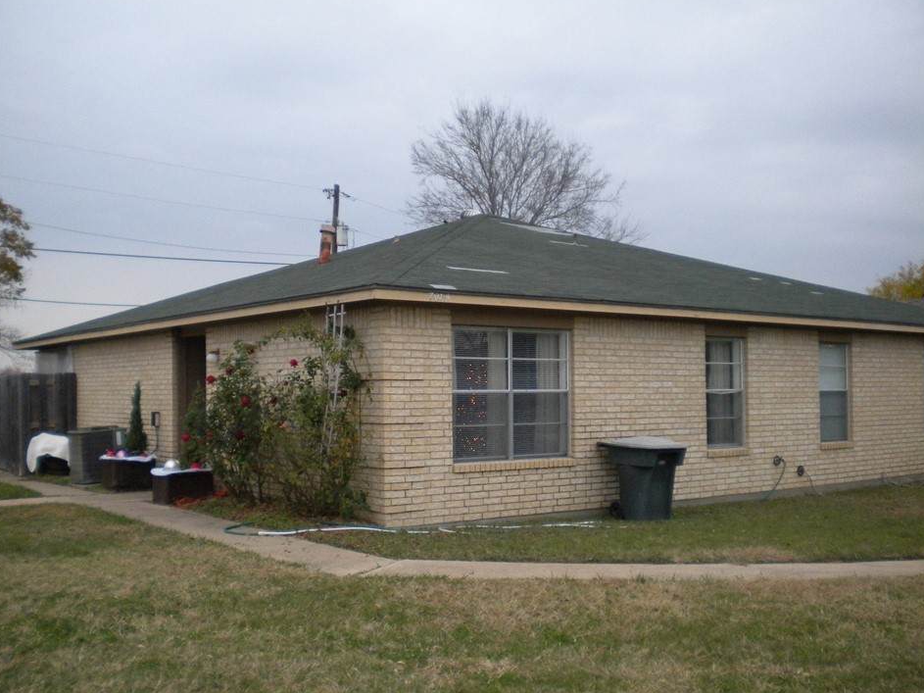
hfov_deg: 49.0
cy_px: 365
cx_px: 448
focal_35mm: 38
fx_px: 1014
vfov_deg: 37.7
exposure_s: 1/494
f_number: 3.1
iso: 370
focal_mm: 6.3
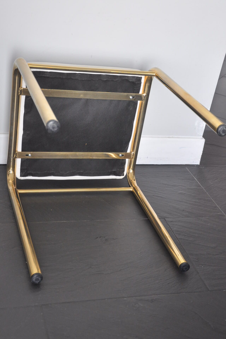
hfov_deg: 26.5
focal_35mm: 51
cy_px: 170
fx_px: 480
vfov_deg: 38.9
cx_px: 113
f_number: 4.2
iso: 500
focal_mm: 34
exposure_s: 1/60
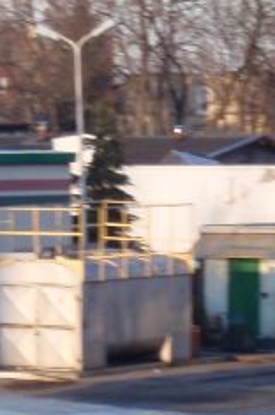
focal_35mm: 298
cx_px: 23
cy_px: 533
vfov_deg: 6.9
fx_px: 3424
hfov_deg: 4.6
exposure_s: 1/80
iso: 64
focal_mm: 12.5
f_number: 4.9
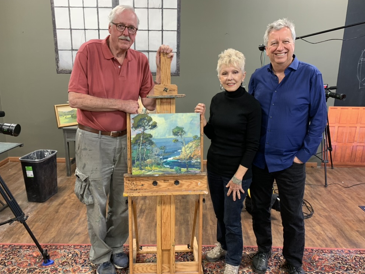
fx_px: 285
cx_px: 182
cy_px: 134
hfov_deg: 65.3
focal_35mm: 27
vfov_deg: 51.4
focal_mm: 4.25
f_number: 1.8
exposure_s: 1/60
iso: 160
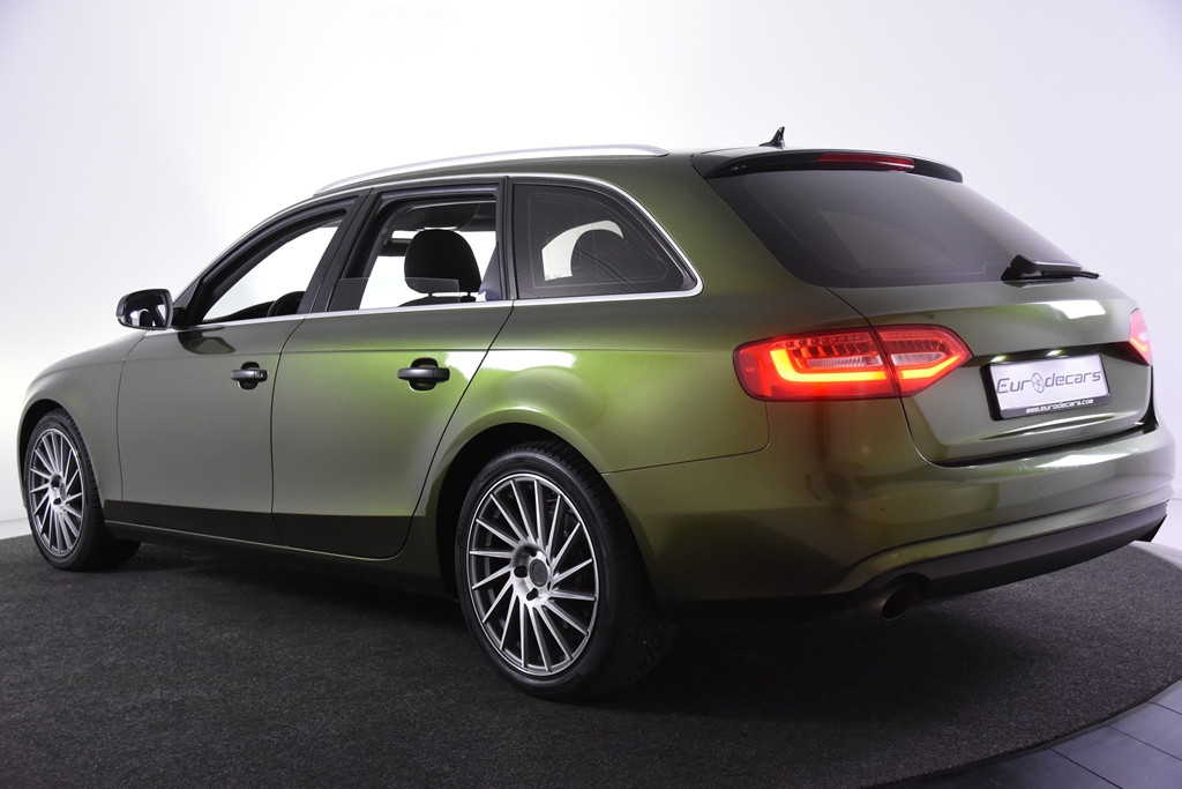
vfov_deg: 31.9
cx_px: 591
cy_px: 394
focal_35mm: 42
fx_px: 1379
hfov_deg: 46.4
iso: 1600
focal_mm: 28
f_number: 4.5
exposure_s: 1/80
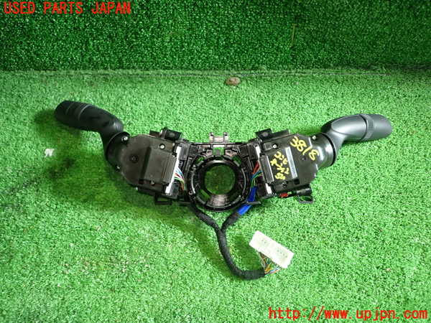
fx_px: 311
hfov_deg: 69.4
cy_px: 162
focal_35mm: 25
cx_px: 216
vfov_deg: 54.9
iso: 200
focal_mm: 4.5
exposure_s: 1/30
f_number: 2
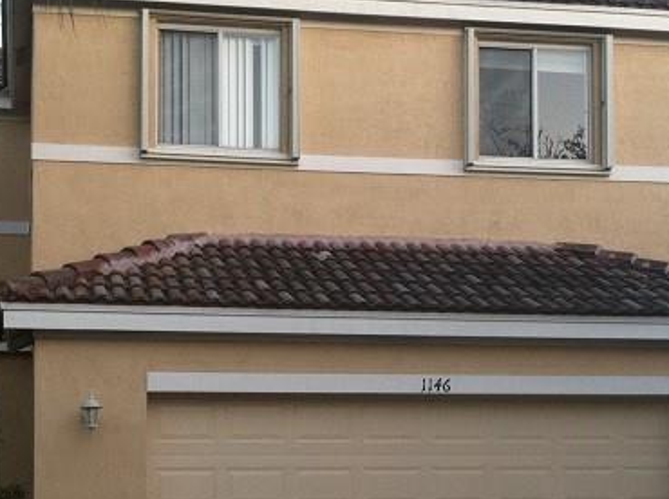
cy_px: 383
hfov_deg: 25.7
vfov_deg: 19.2
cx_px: 308
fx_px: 1466
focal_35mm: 76
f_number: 2.8
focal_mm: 3.85
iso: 125
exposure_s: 1/100
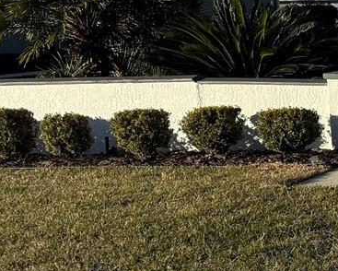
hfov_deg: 15.0
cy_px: 172
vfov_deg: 15.1
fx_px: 1021
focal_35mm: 102
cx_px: 691
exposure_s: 1/5319
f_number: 1.78
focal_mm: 6.76
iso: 80
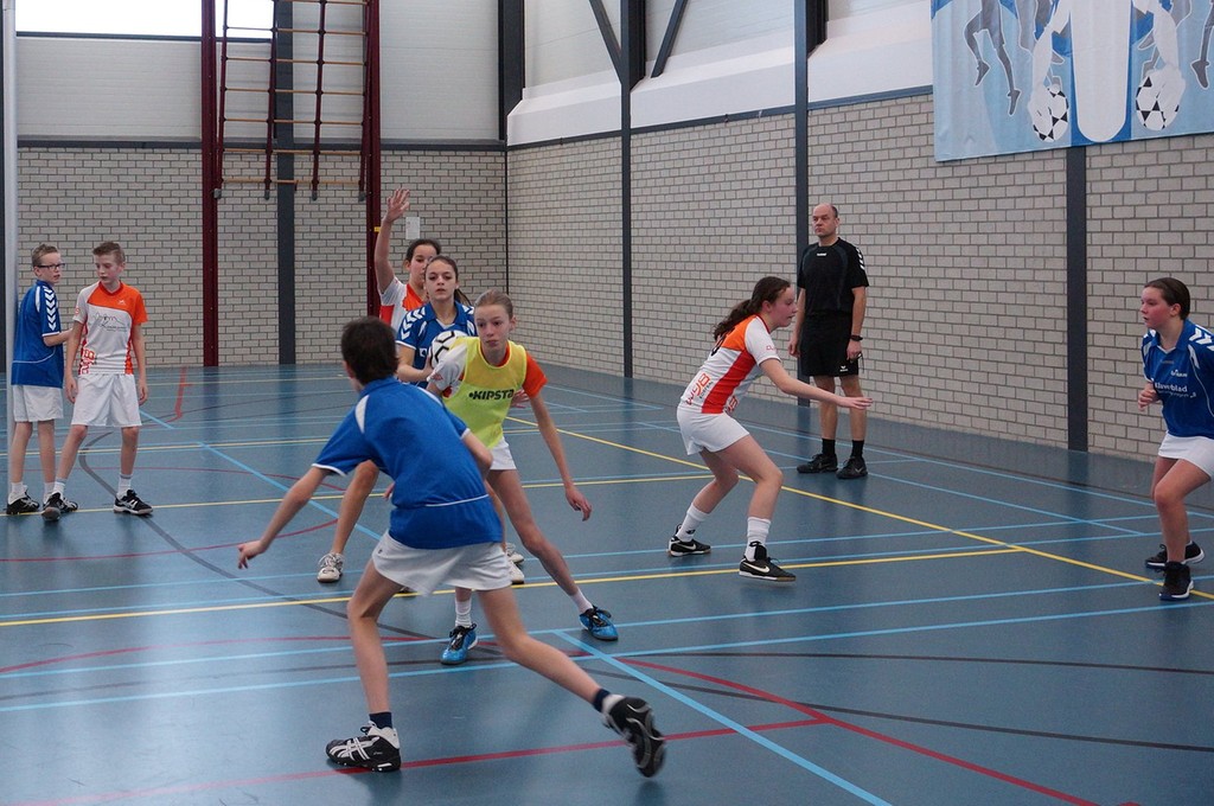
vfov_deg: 36.8
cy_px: 403
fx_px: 1212
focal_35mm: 36
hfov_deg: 53.2
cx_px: 607
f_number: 3.5
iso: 1250
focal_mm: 24
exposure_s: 1/250
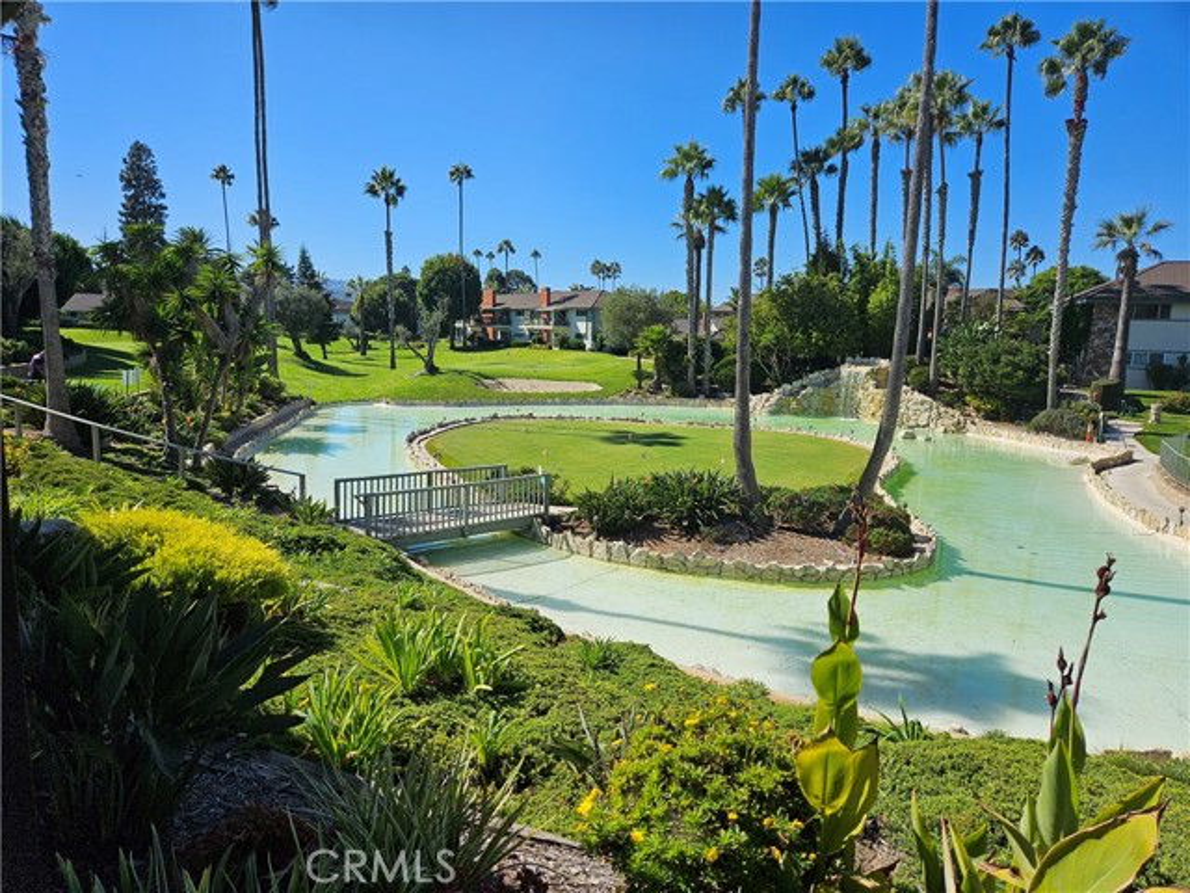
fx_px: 791
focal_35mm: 23
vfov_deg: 58.9
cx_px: 595
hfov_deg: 73.9
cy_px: 446
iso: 25
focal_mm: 5.4
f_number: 1.8
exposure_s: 1/2708
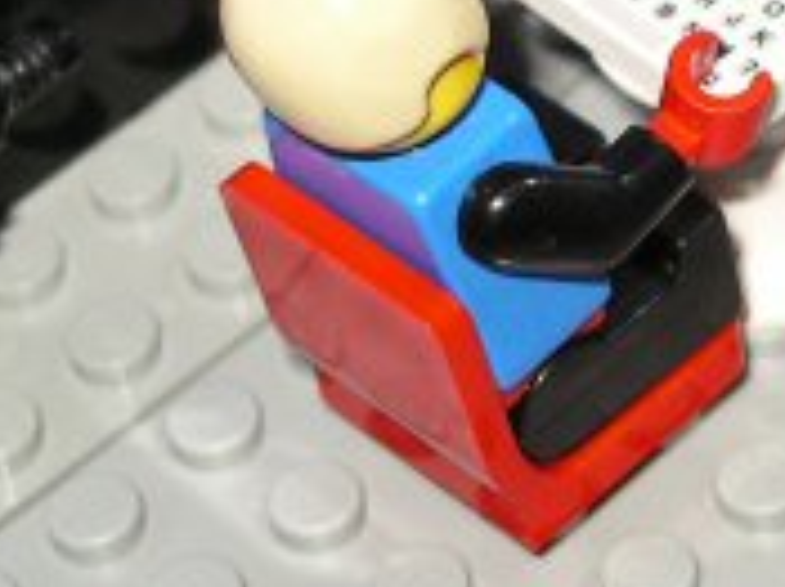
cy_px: 177
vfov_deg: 6.5
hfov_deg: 8.7
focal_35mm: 227
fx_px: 5144
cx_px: 664
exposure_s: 1/50
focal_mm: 12.8
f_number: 3.3
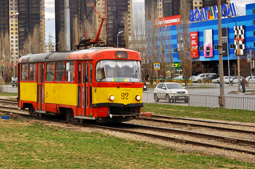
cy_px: 18
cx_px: 92
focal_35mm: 109
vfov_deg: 12.4
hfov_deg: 18.7
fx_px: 771
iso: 200
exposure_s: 1/250
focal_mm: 38
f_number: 5.6
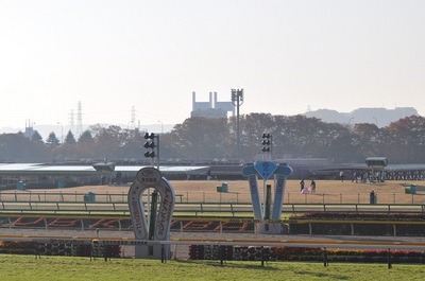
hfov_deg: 16.7
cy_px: 140
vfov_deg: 11.1
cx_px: 212
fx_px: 1449
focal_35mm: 123
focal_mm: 82
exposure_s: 1/1000
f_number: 8
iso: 320
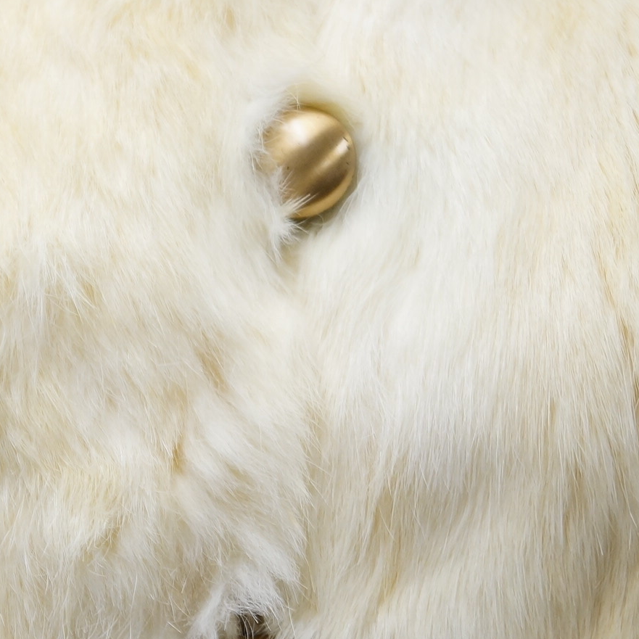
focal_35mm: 92
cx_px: 218
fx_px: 1921
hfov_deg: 18.8
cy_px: 337
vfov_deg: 18.9
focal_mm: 26
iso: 400
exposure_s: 1/60
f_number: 4.5
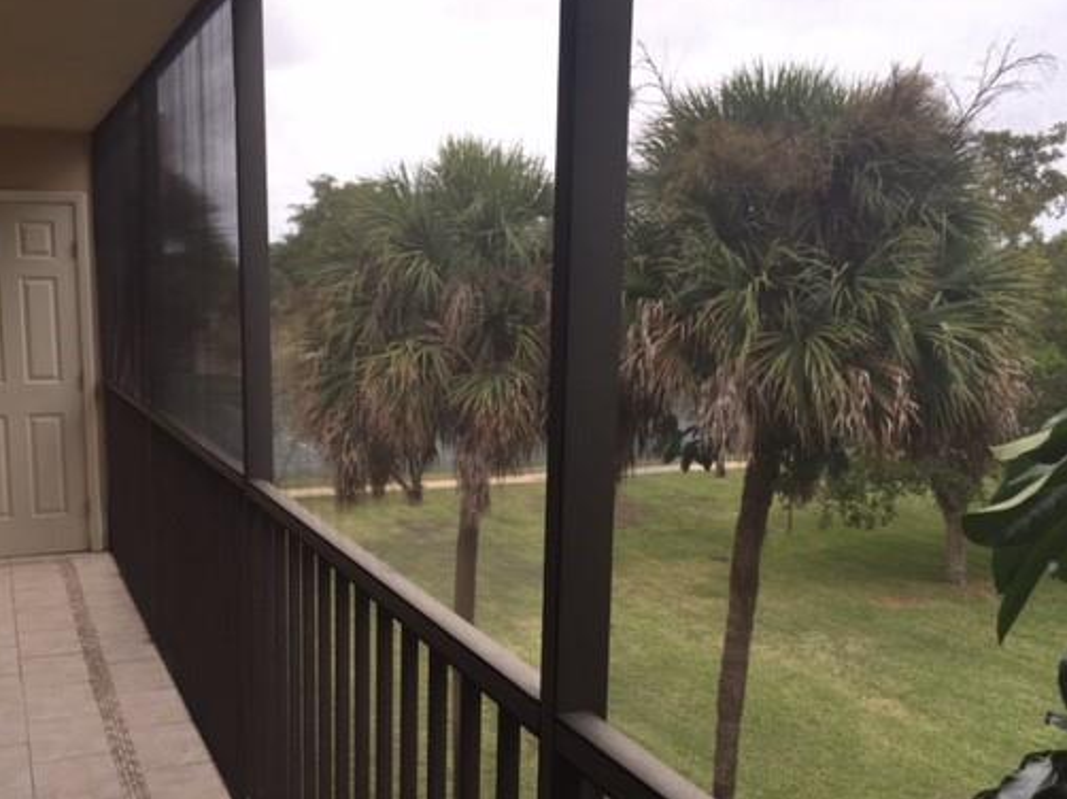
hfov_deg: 50.2
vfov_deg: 38.5
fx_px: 1140
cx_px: 525
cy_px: 461
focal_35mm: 37
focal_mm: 4.15
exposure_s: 1/142
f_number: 2.2
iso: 32
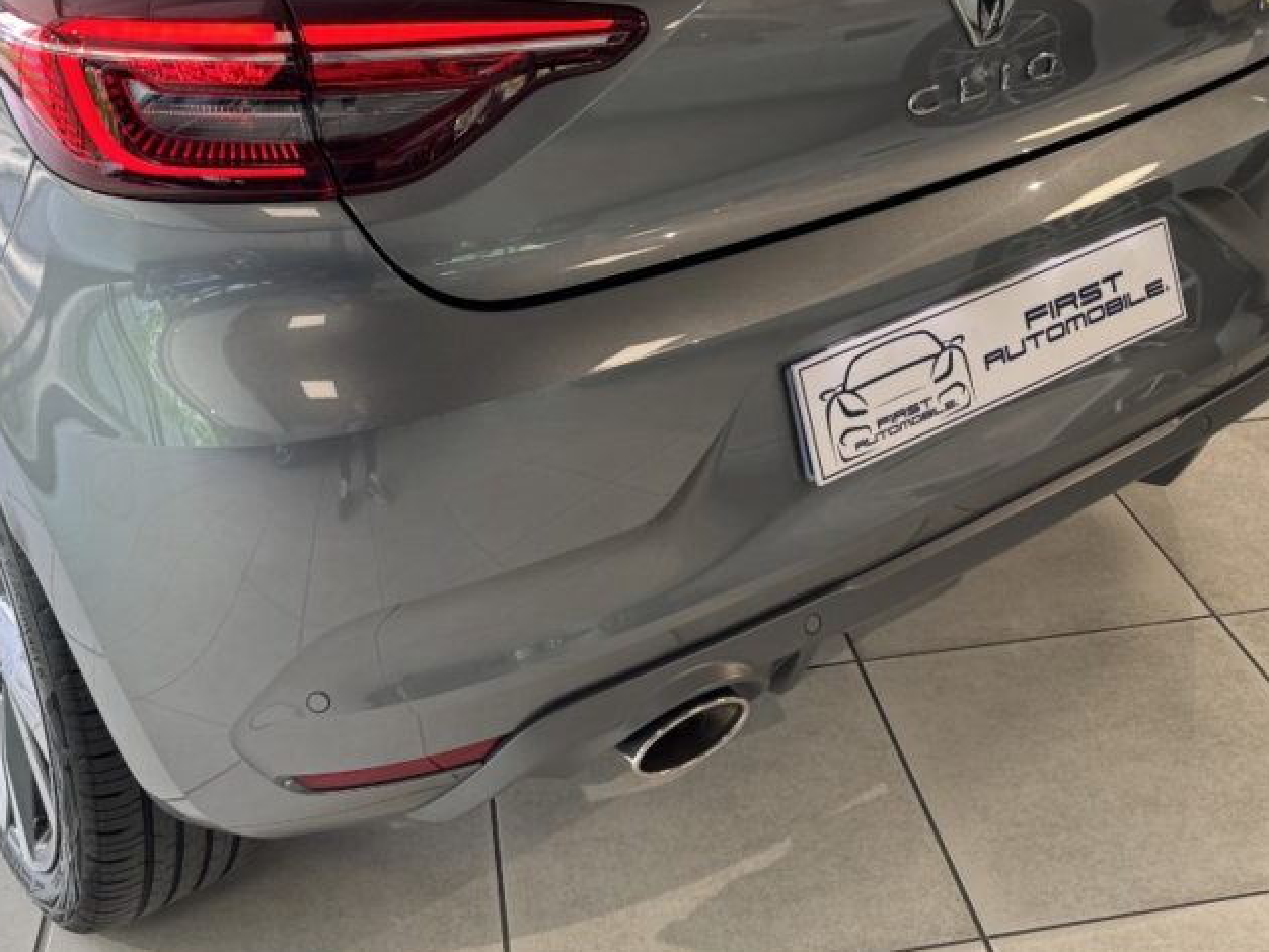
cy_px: 142
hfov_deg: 41.2
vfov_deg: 30.5
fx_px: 1687
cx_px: 647
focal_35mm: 46
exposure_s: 1/97
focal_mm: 6.76
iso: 80
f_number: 1.78
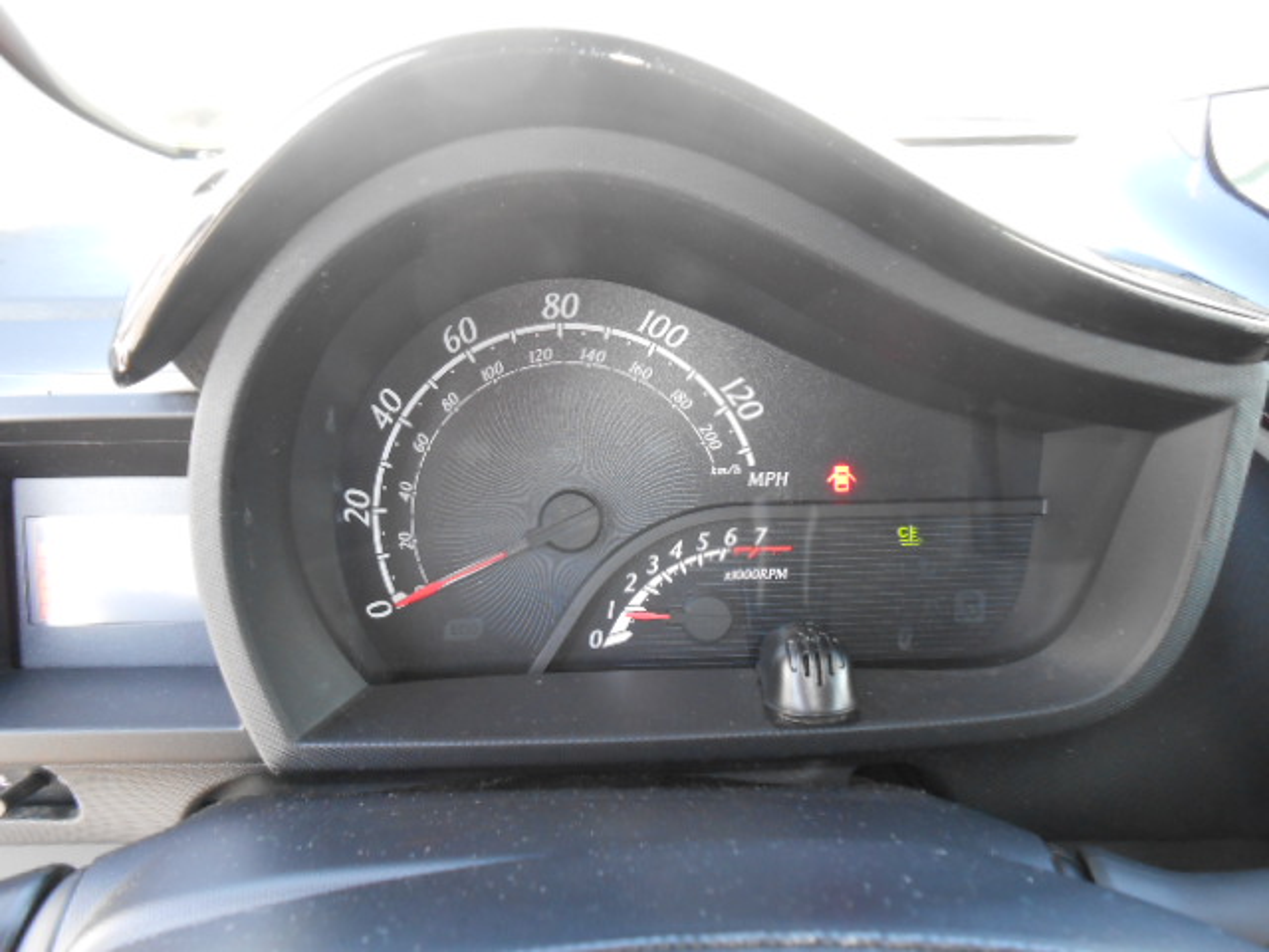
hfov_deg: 67.3
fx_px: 953
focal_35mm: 26
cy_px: 476
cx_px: 634
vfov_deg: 53.1
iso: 250
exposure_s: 1/30
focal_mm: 4.6
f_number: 3.5
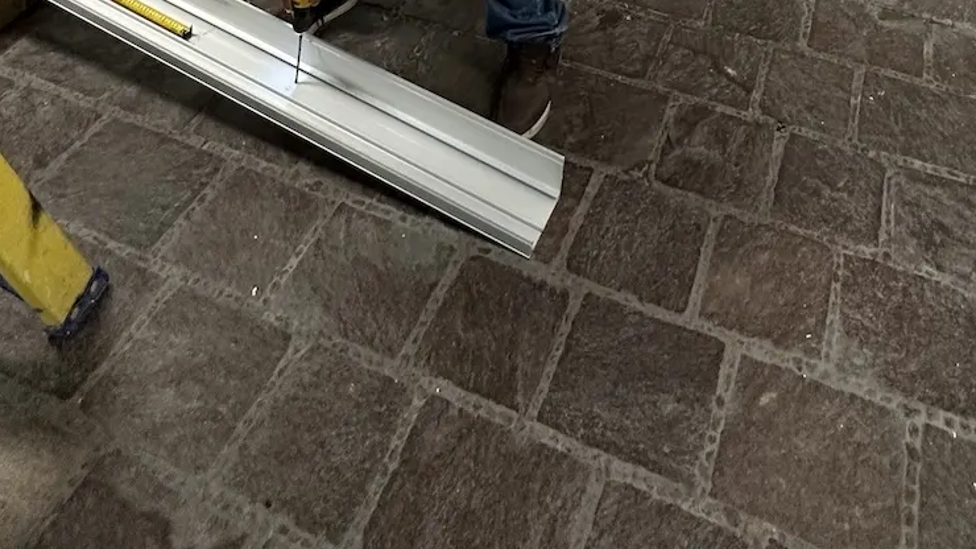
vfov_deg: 20.4
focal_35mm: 33
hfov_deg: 57.9
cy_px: -505
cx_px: 669
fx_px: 854
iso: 200
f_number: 2.2
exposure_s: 1/60
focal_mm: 2.22
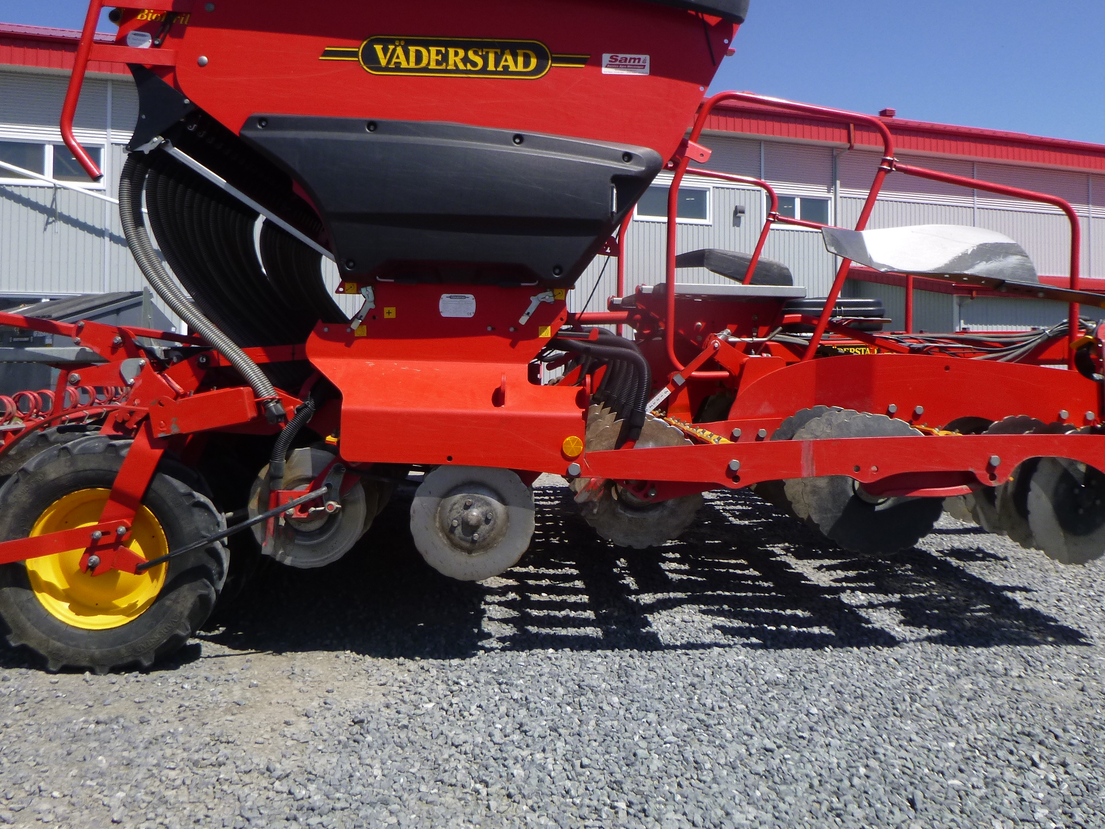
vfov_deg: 42.7
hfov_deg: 55.3
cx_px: 531
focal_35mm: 33
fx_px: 1054
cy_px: 330
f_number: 3.9
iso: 100
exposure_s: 1/640
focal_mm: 4.5
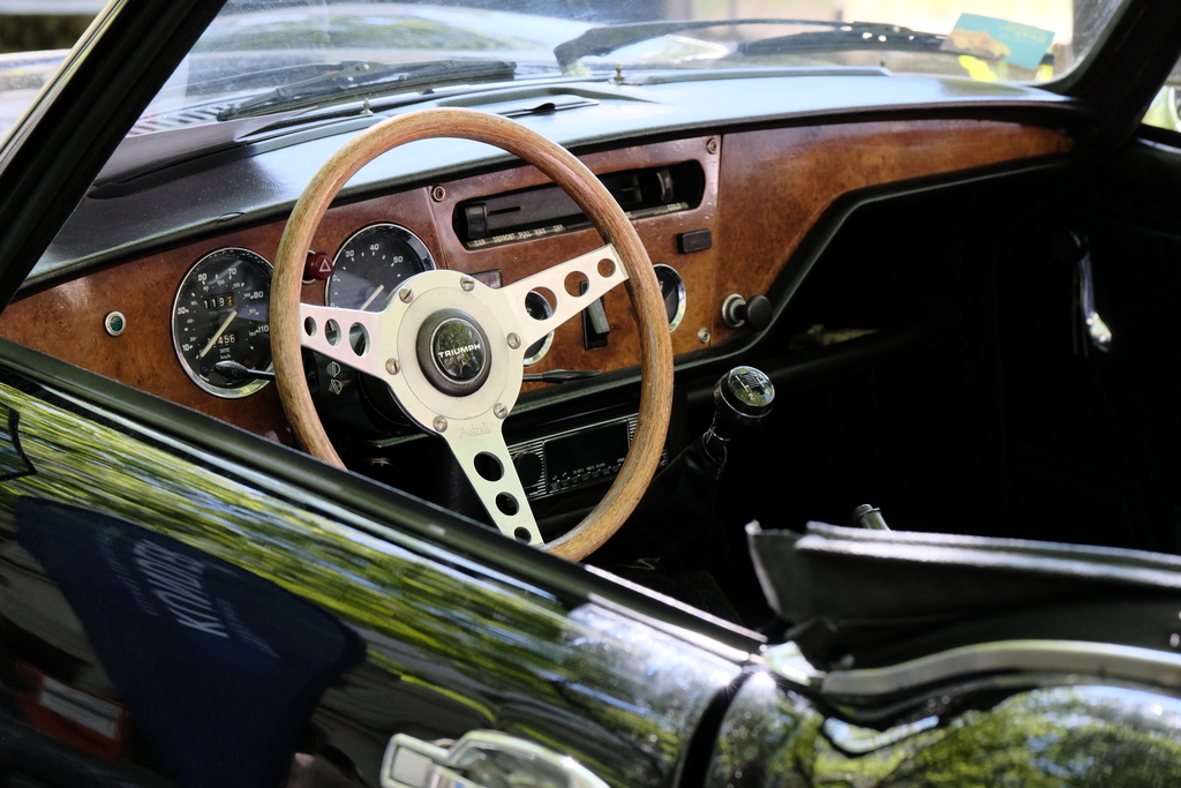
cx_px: 590
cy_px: 394
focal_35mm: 105
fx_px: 3445
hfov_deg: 19.5
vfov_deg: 13.0
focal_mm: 70
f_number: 5.6
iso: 1600
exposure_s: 1/210
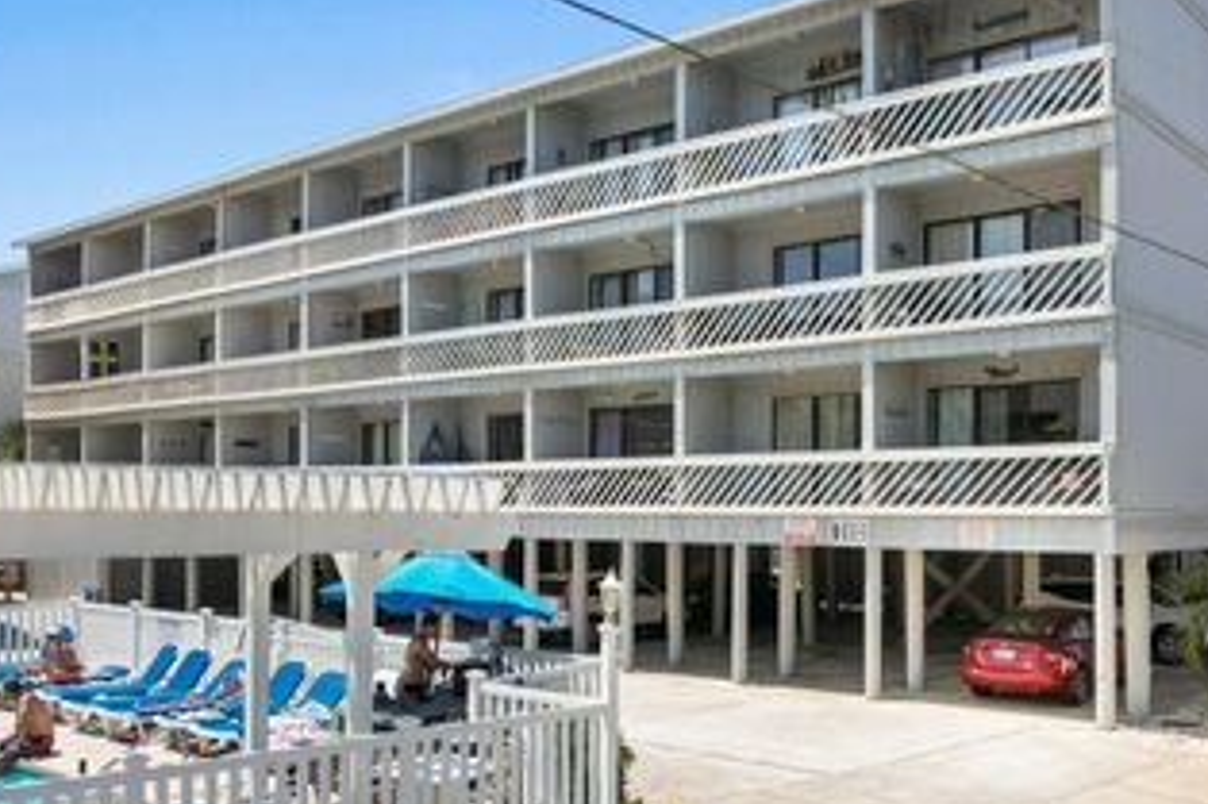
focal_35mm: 35
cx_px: 719
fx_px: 1174
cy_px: 483
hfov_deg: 54.1
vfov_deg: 37.7
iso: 120
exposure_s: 1/320
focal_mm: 8.38
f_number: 2.8
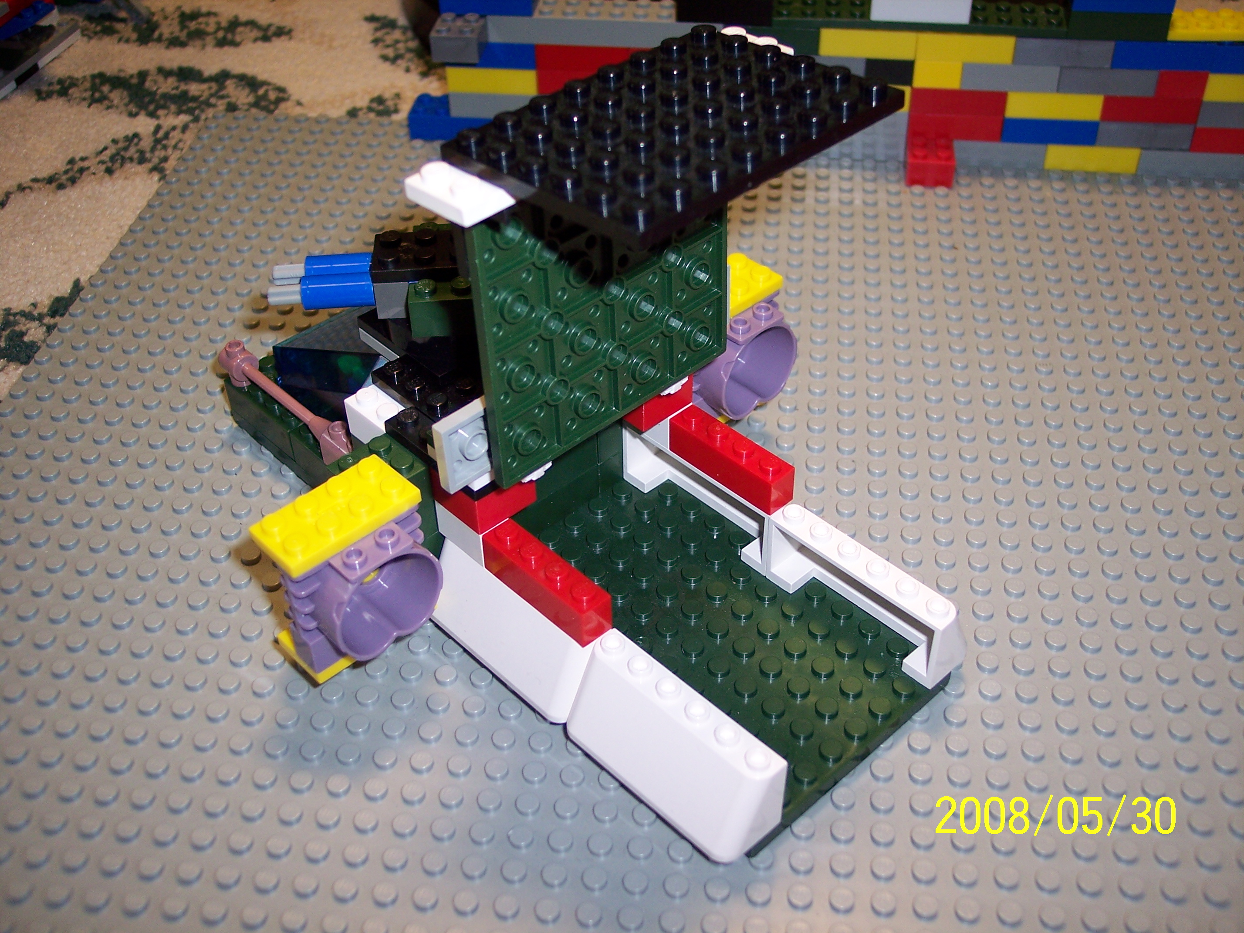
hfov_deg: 47.9
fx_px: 1402
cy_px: 466
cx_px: 622
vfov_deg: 36.8
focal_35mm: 39
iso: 100
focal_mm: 8
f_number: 2.8
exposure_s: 1/60
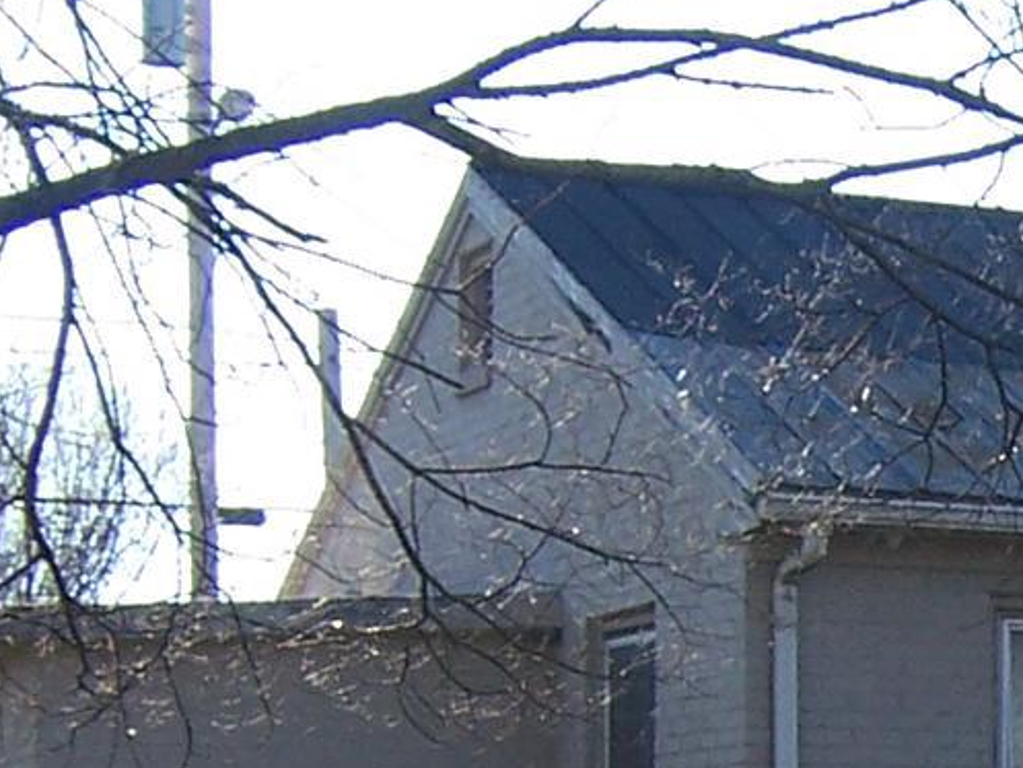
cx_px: 1575
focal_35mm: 136
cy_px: 1122
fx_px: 4020
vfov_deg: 10.6
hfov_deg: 13.6
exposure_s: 1/350
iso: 80
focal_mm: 5.5
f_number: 3.4
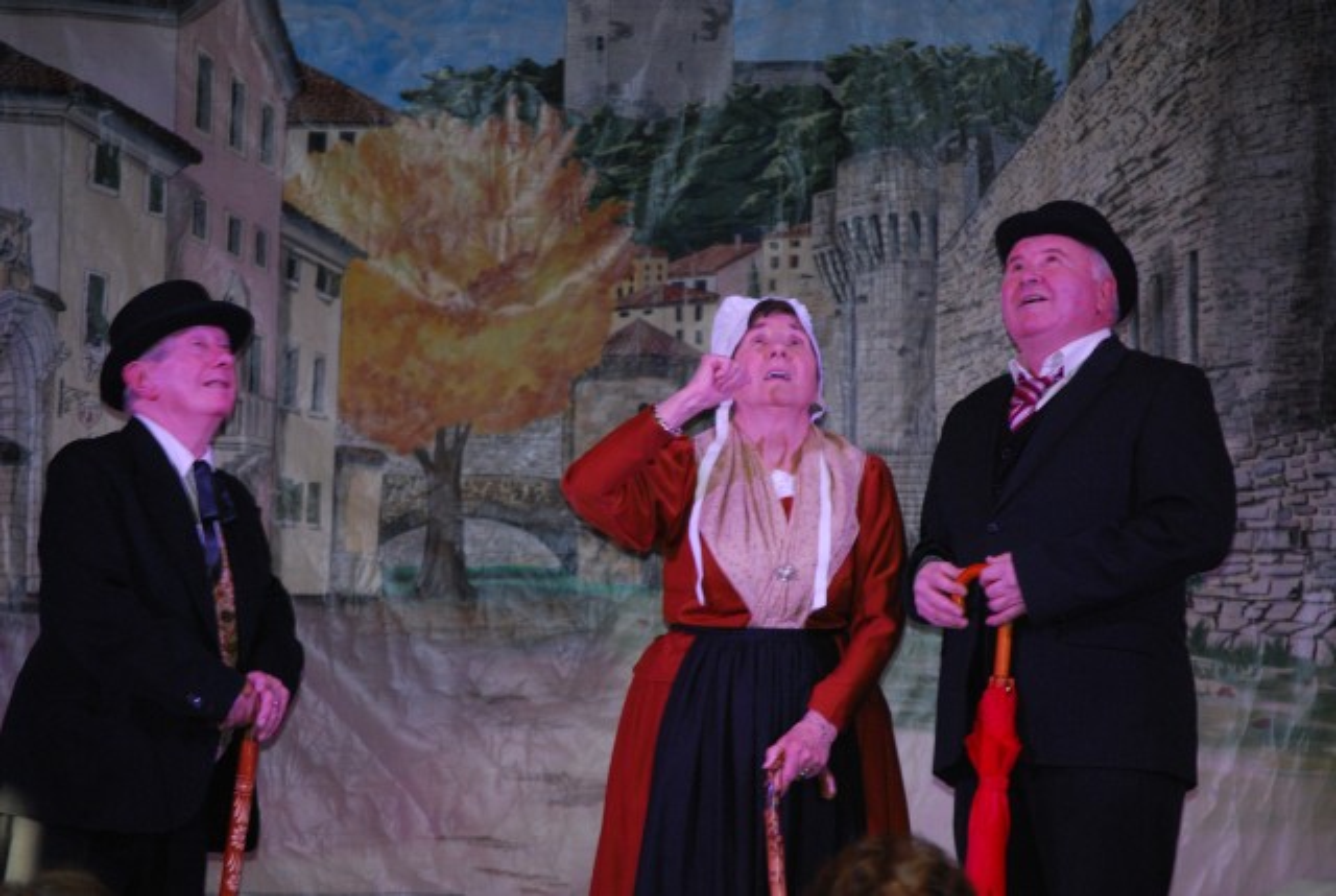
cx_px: 668
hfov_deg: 11.4
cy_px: 448
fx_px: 6691
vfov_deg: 7.7
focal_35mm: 180
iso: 800
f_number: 4.8
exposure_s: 1/60
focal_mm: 120
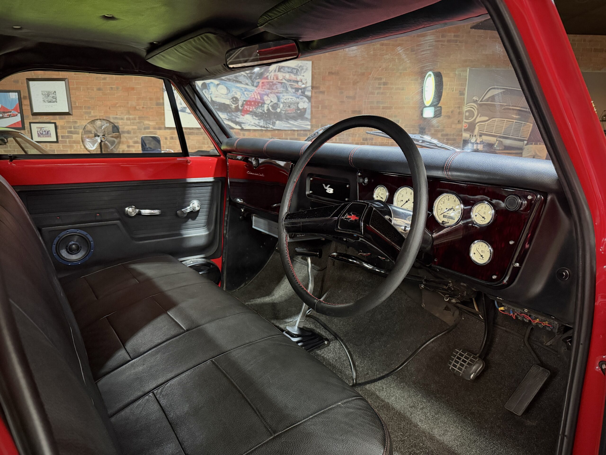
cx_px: 303
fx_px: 420
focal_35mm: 24
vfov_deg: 56.8
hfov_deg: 71.6
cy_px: 228
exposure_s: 1/33
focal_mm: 6.76
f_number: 1.78
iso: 800
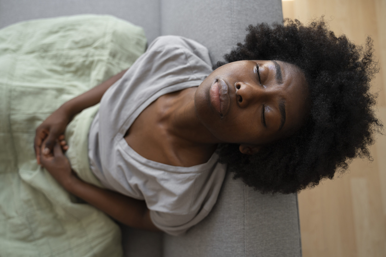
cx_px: 193
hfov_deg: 54.5
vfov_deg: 37.8
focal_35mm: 35
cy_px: 128
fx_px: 375
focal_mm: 35
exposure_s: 1/250
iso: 400
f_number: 3.2
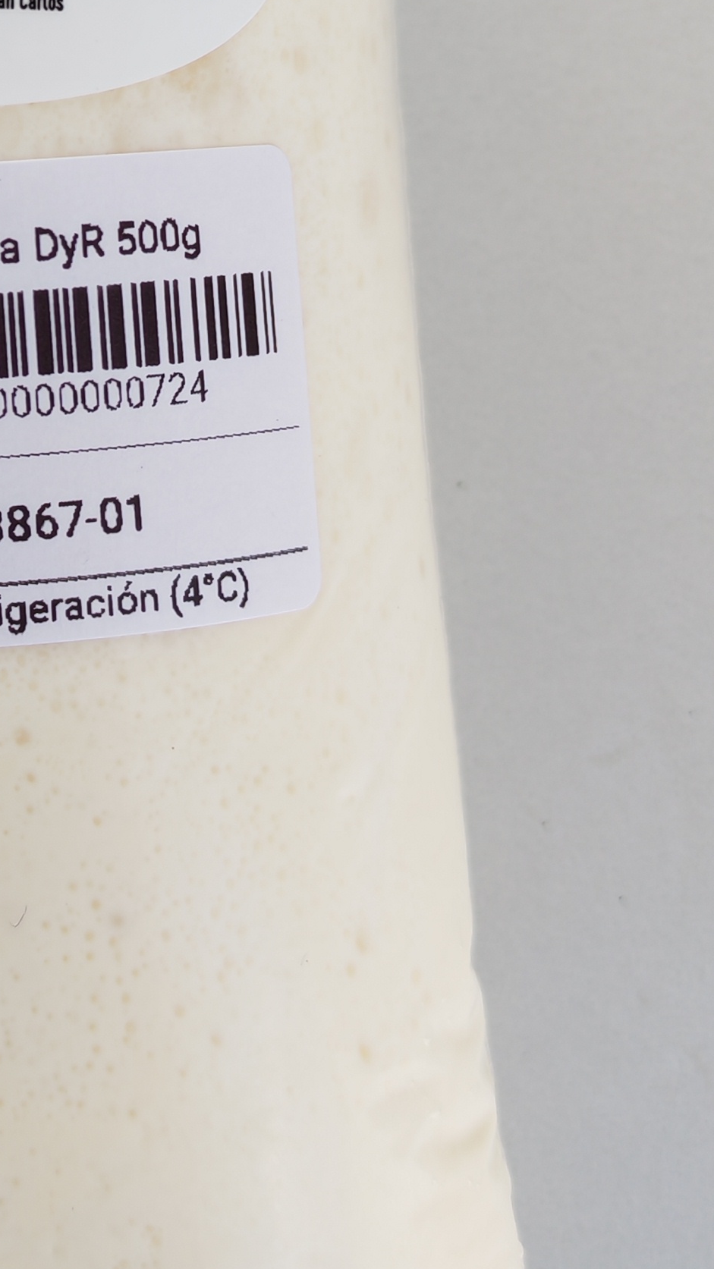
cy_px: 224
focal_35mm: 72
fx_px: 2423
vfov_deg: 28.6
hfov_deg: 15.9
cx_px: -203
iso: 100
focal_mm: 6.12
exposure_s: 1/100
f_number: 1.9
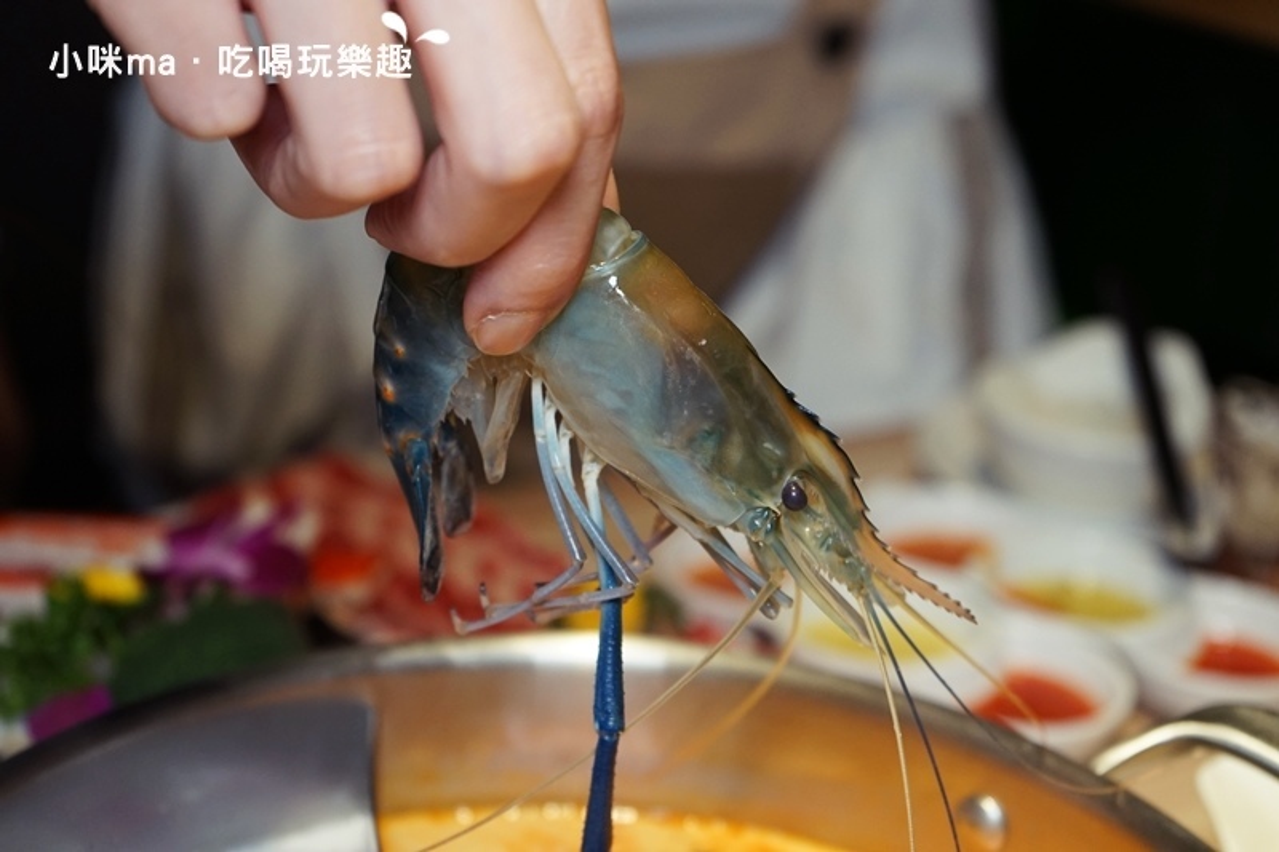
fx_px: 1989
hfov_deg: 35.6
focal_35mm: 56
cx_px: 640
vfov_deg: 24.2
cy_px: 426
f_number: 5
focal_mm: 56
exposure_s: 1/60
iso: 1250
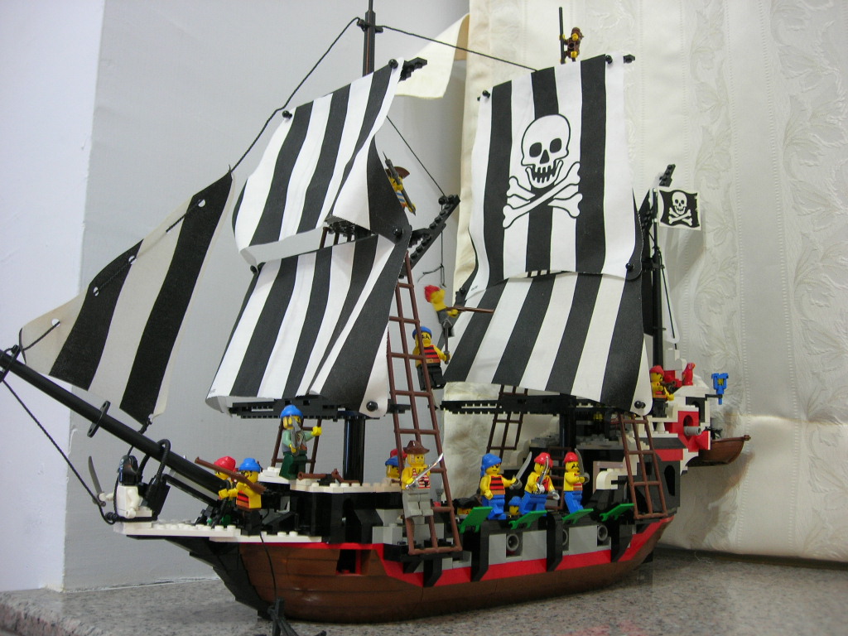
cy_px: 318
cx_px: 424
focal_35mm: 38
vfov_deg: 37.7
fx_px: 931
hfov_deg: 49.0
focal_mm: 7.8
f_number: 2.8
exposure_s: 1/3.8
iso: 86
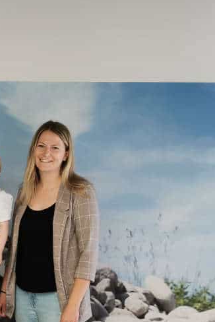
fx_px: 617
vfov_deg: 28.5
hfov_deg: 18.3
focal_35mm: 69
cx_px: -73
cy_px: 263
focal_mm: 5.6
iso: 50
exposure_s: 1/191
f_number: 1.6
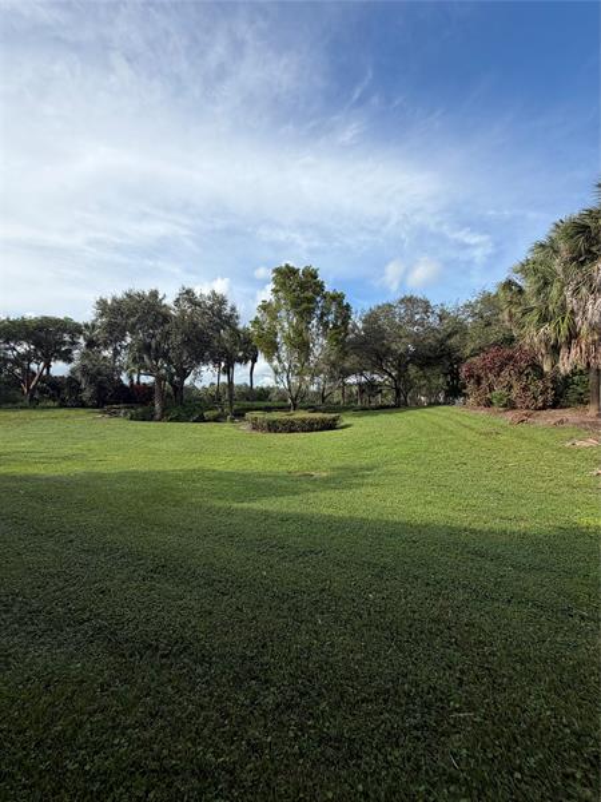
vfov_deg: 102.1
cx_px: 300
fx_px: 324
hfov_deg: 85.7
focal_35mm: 14
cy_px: 401
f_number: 2.2
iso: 32
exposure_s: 1/770
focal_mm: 2.22
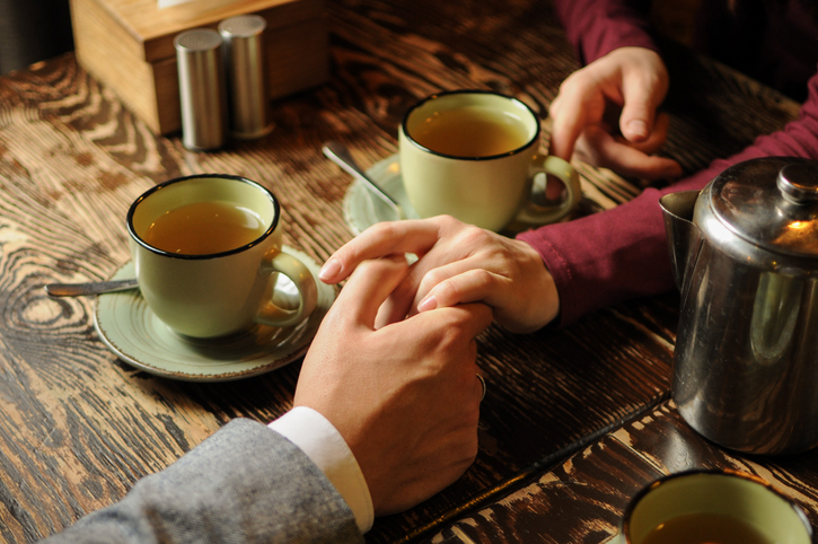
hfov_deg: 37.9
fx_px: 1192
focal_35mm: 52
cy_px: 272
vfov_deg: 25.7
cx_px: 409
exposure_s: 1/80
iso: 320
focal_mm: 35
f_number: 1.8
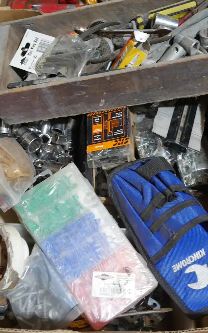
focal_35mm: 47
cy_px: 169
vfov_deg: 42.7
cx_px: 115
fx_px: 427
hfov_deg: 27.4
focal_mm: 20
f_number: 5.6
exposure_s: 1/60
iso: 800
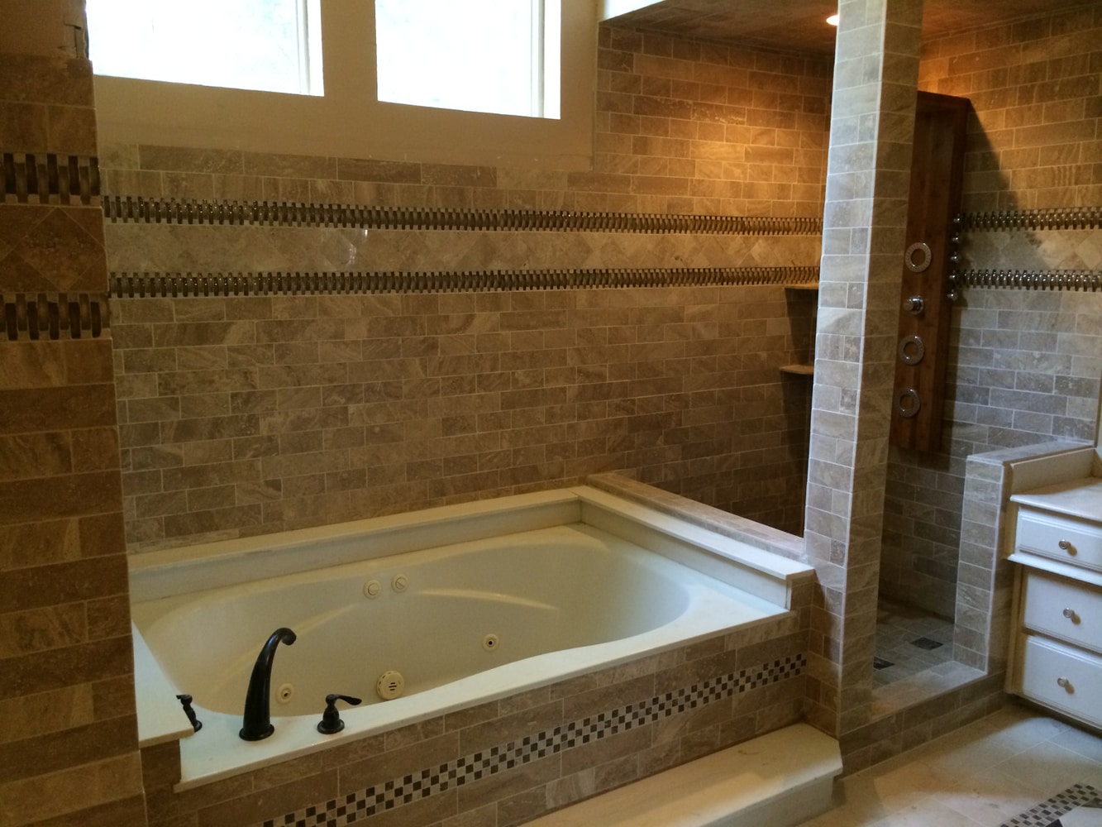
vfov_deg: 46.8
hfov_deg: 60.0
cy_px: 414
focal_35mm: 30
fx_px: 955
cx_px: 551
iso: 250
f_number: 2.2
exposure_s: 1/30
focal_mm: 4.12
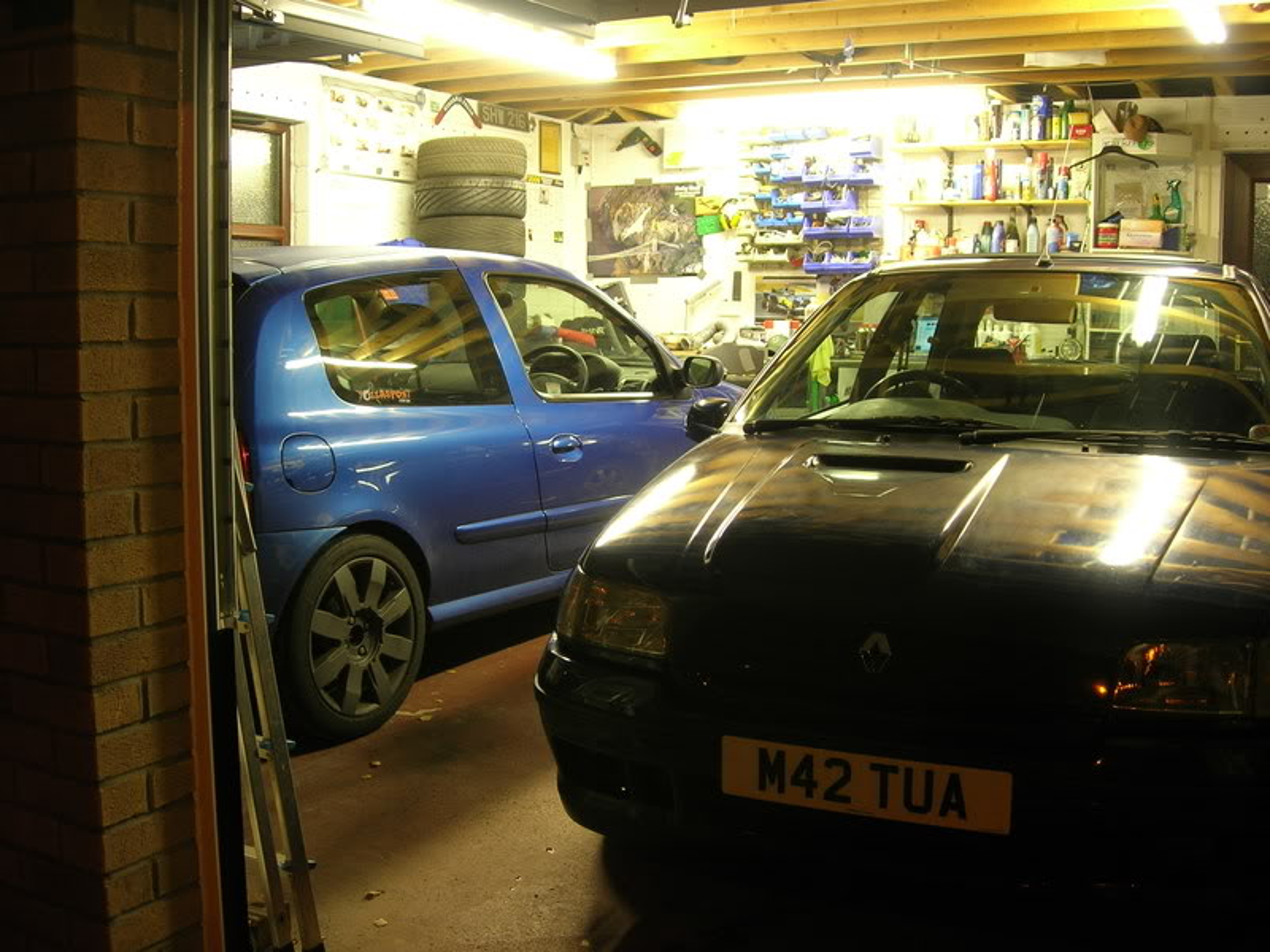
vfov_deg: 37.7
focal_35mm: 38
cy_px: 476
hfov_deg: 49.0
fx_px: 1394
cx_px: 635
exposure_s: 1/2.8
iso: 64
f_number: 2.8
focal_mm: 7.8
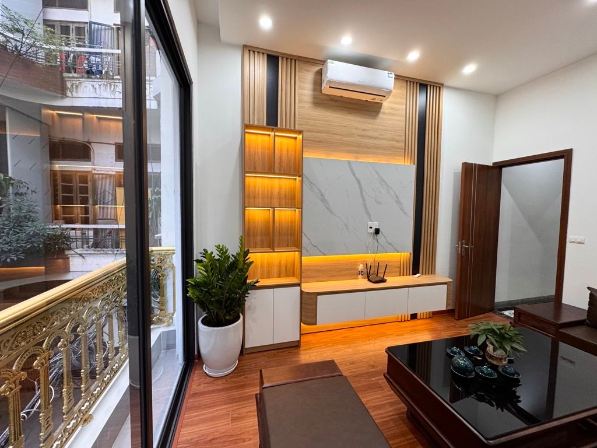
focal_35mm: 14
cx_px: 298
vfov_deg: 85.7
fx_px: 241
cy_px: 224
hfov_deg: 102.1
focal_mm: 2.22
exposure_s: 1/100
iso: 200
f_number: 2.2
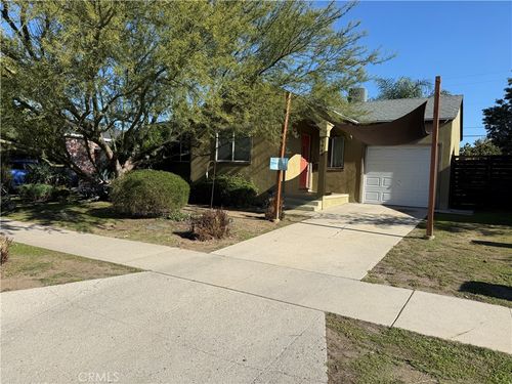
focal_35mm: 24
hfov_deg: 71.6
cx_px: 256
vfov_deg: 56.8
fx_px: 355
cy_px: 192
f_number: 1.78
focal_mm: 6.76
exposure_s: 1/4673
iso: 80
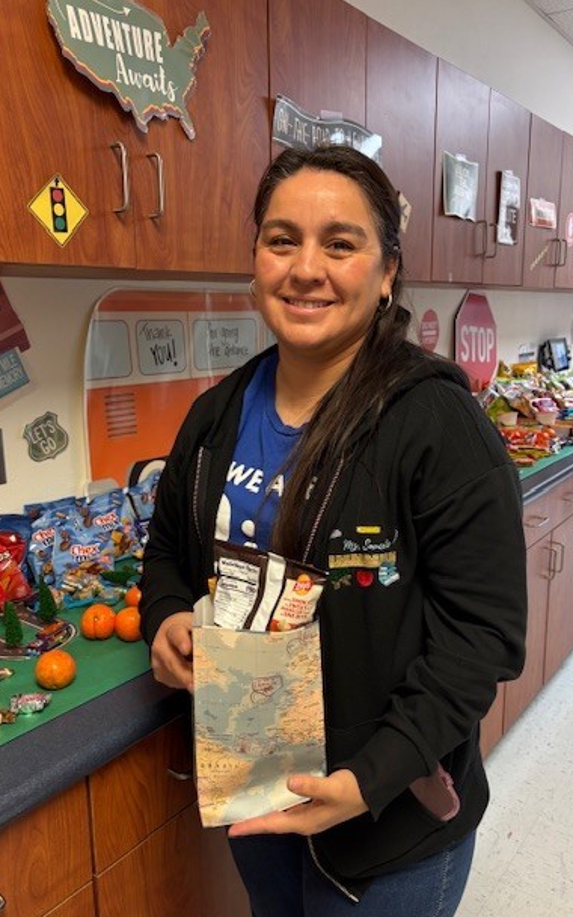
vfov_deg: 64.6
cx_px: 283
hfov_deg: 43.1
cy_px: 460
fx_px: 725
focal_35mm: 29
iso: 250
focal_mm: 5.96
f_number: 1.6
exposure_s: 1/60
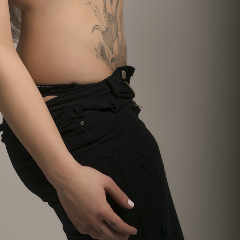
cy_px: -35
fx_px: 1365
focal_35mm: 174
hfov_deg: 10.0
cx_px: 43
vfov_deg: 9.9
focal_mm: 55
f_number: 14
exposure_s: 1/200
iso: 200
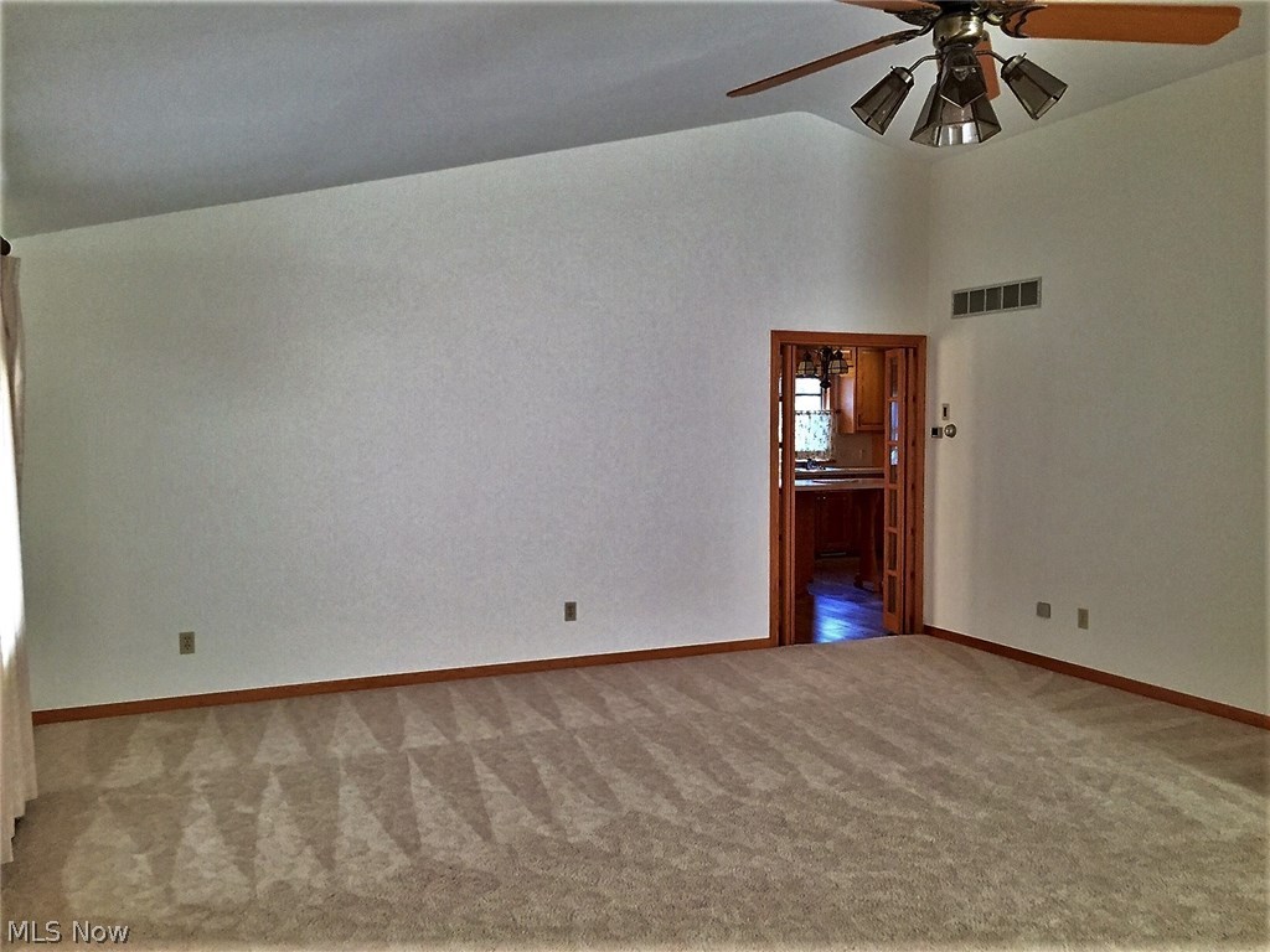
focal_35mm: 29
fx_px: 1064
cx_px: 635
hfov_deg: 61.7
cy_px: 476
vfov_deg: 48.2
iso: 125
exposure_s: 1/30
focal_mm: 4.15
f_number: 2.2
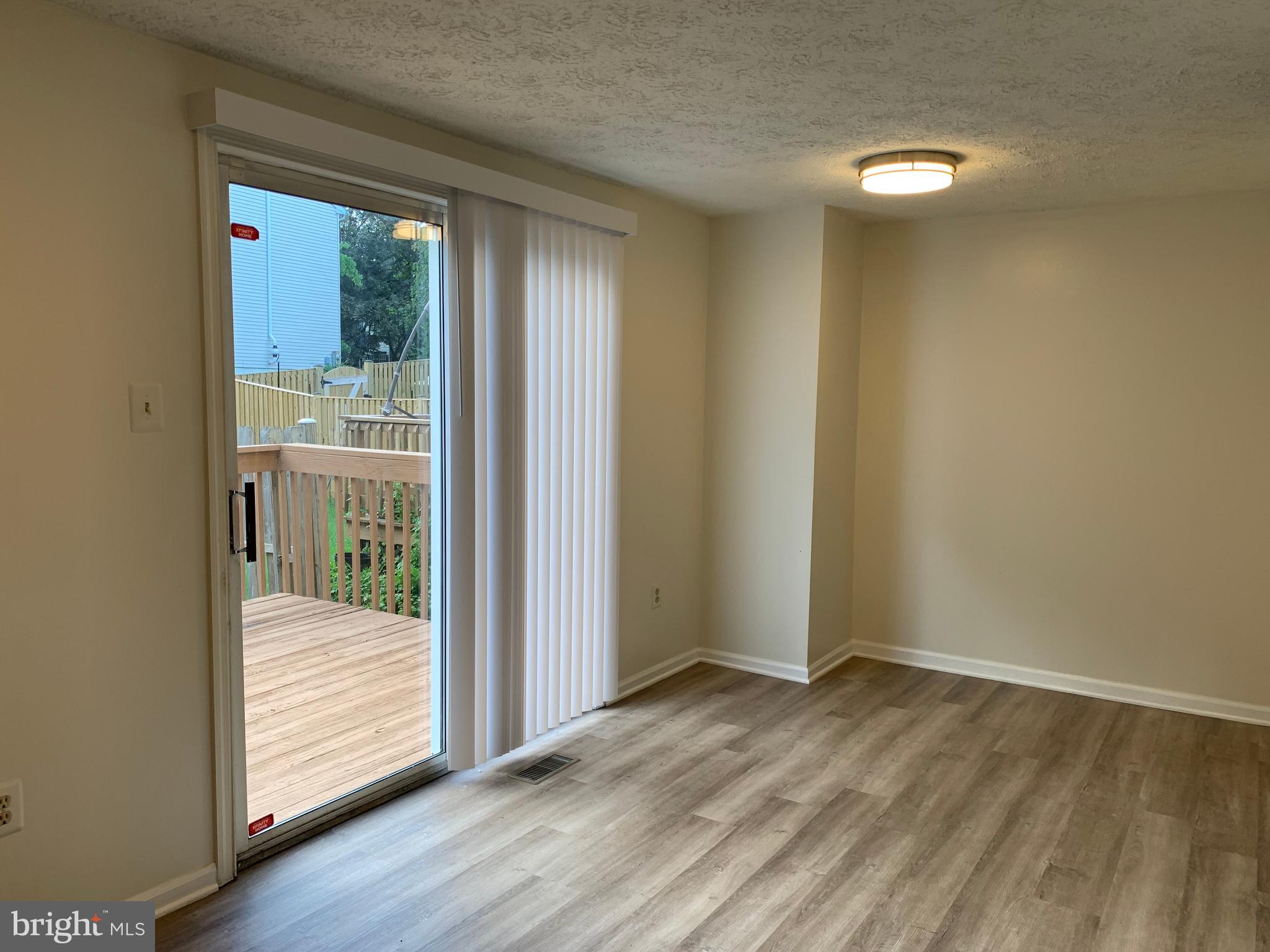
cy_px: 476
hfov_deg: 67.3
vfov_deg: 53.1
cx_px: 635
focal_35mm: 26
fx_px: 954
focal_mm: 4.25
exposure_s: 1/120
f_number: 1.8
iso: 50
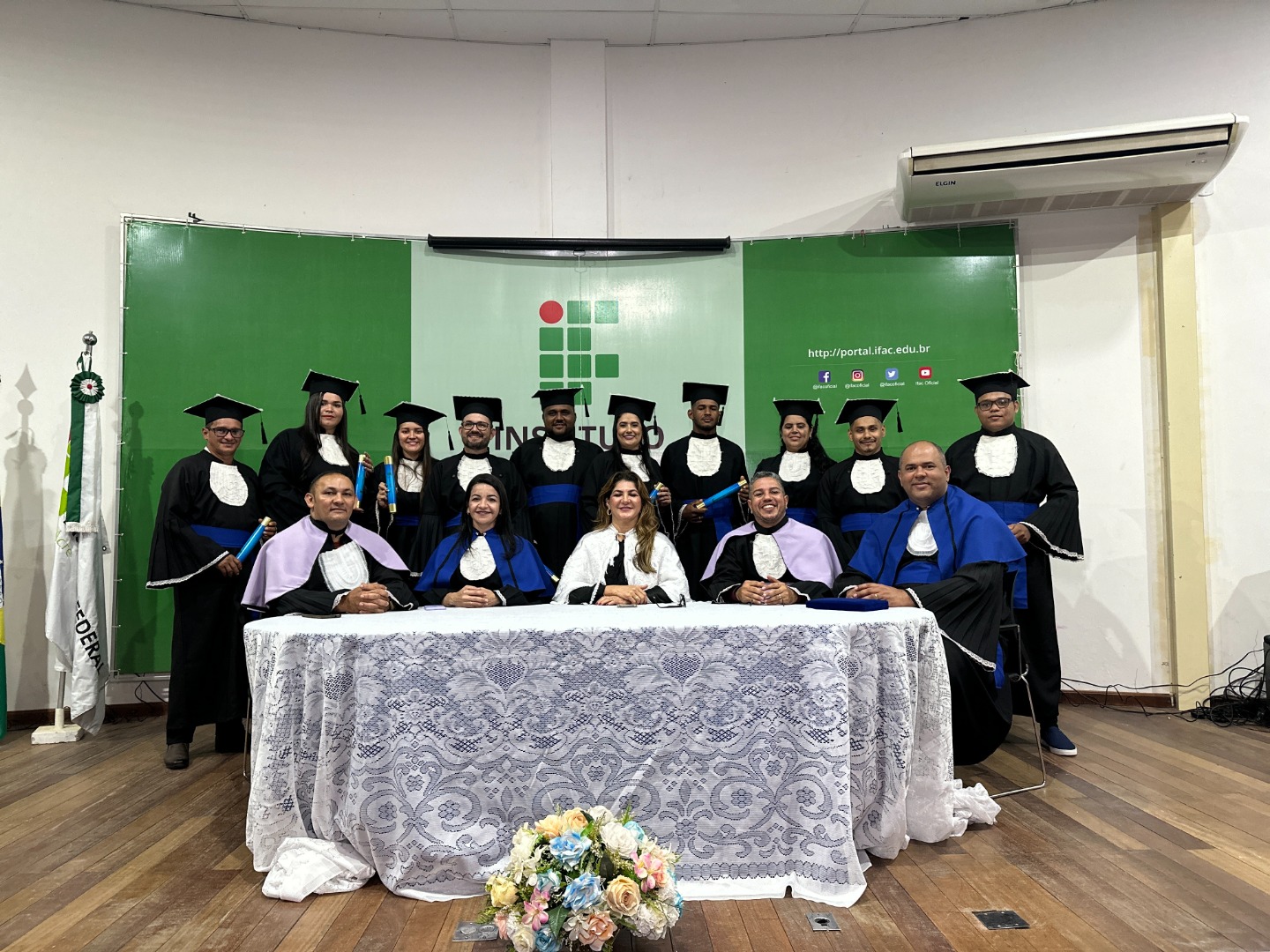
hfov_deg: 71.6
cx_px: 635
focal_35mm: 24
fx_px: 881
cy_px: 476
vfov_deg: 56.8
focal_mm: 6.86
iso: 250
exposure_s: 1/60
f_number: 1.78
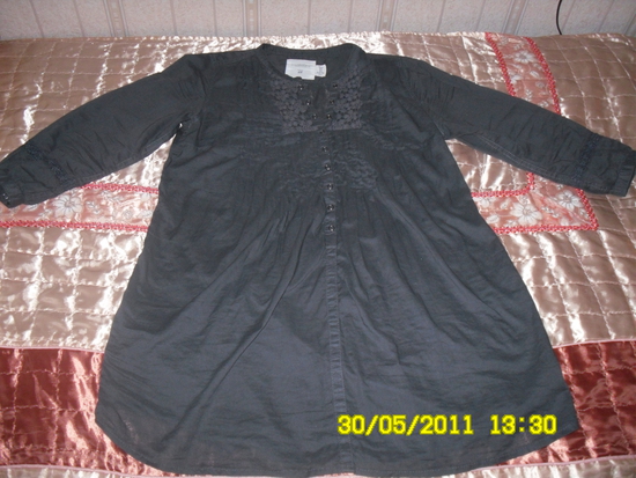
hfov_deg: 52.6
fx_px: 643
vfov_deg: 40.7
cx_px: 318
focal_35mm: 35
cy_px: 239
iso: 400
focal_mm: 6.3
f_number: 7.6
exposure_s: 1/45
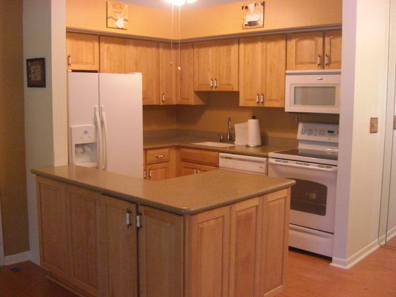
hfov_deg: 47.9
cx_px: 200
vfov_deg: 36.8
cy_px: 152
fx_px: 446
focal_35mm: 39
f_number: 2.8
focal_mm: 7.9
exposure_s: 1/100
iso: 800
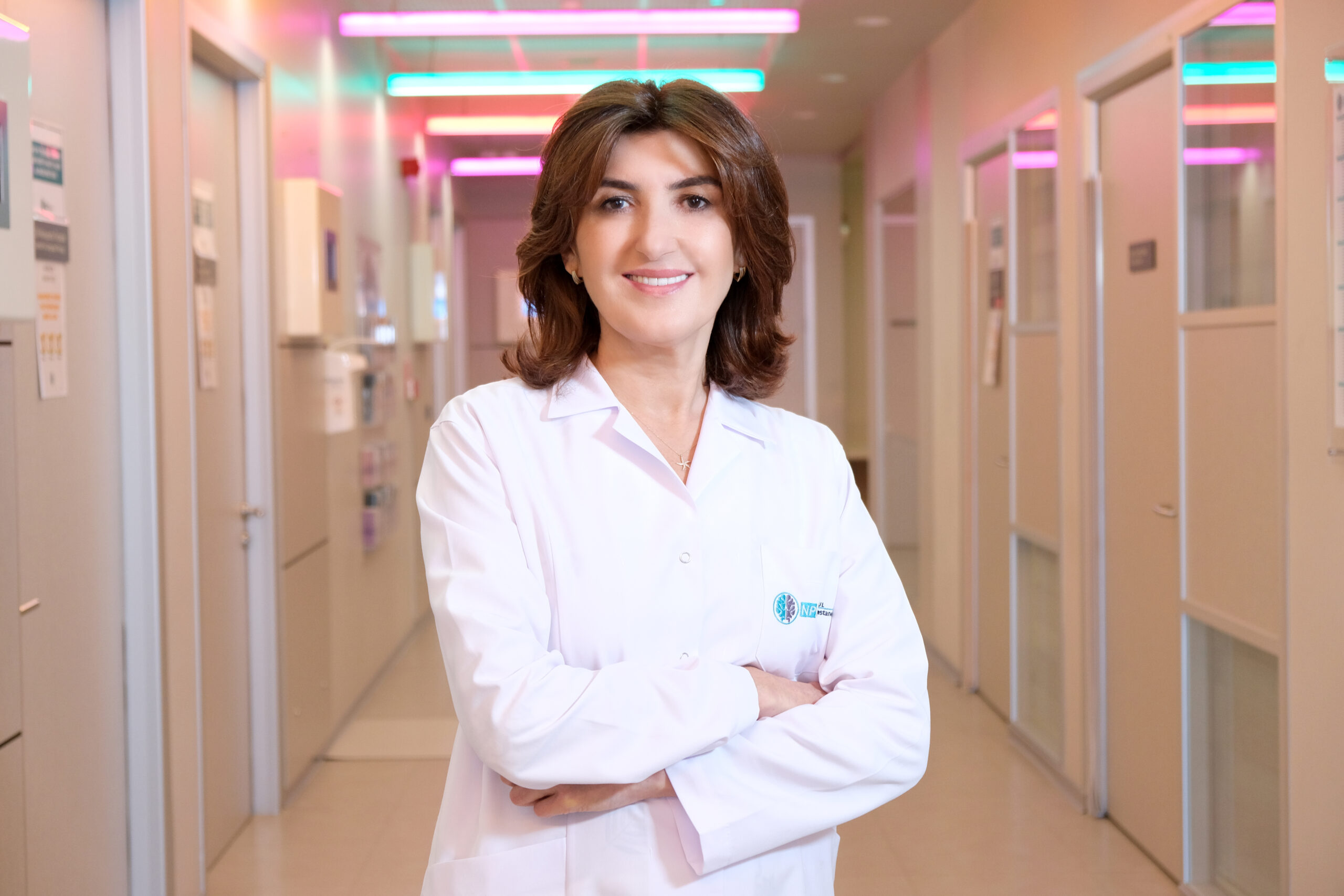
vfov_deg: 24.2
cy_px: 448
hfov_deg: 35.6
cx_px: 672
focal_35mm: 56
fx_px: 2091
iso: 1000
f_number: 3.6
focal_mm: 37.4
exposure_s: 1/50
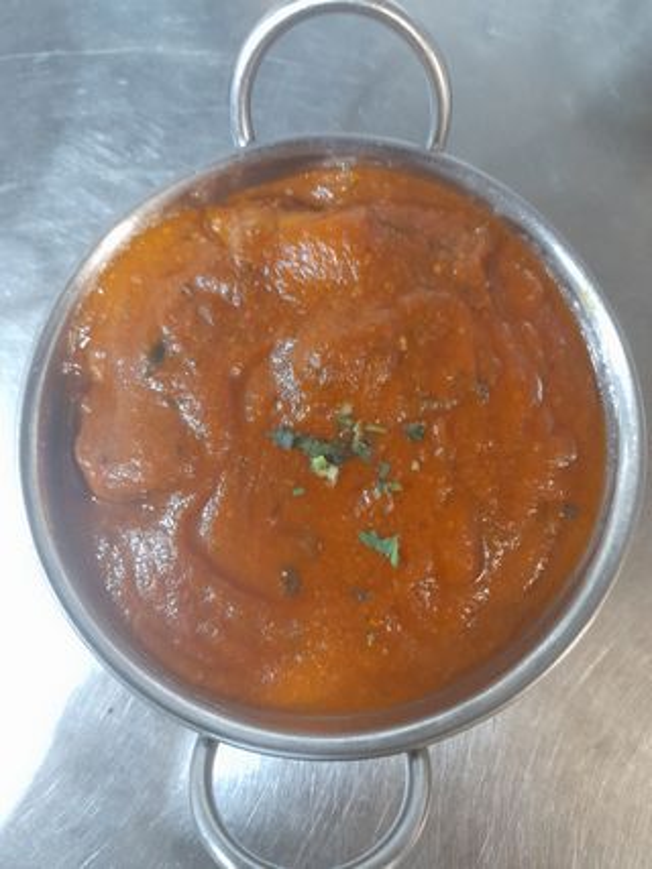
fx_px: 628
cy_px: 434
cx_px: 326
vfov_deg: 69.4
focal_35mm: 25
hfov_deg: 54.9
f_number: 2
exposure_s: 1/25
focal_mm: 4.6
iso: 500
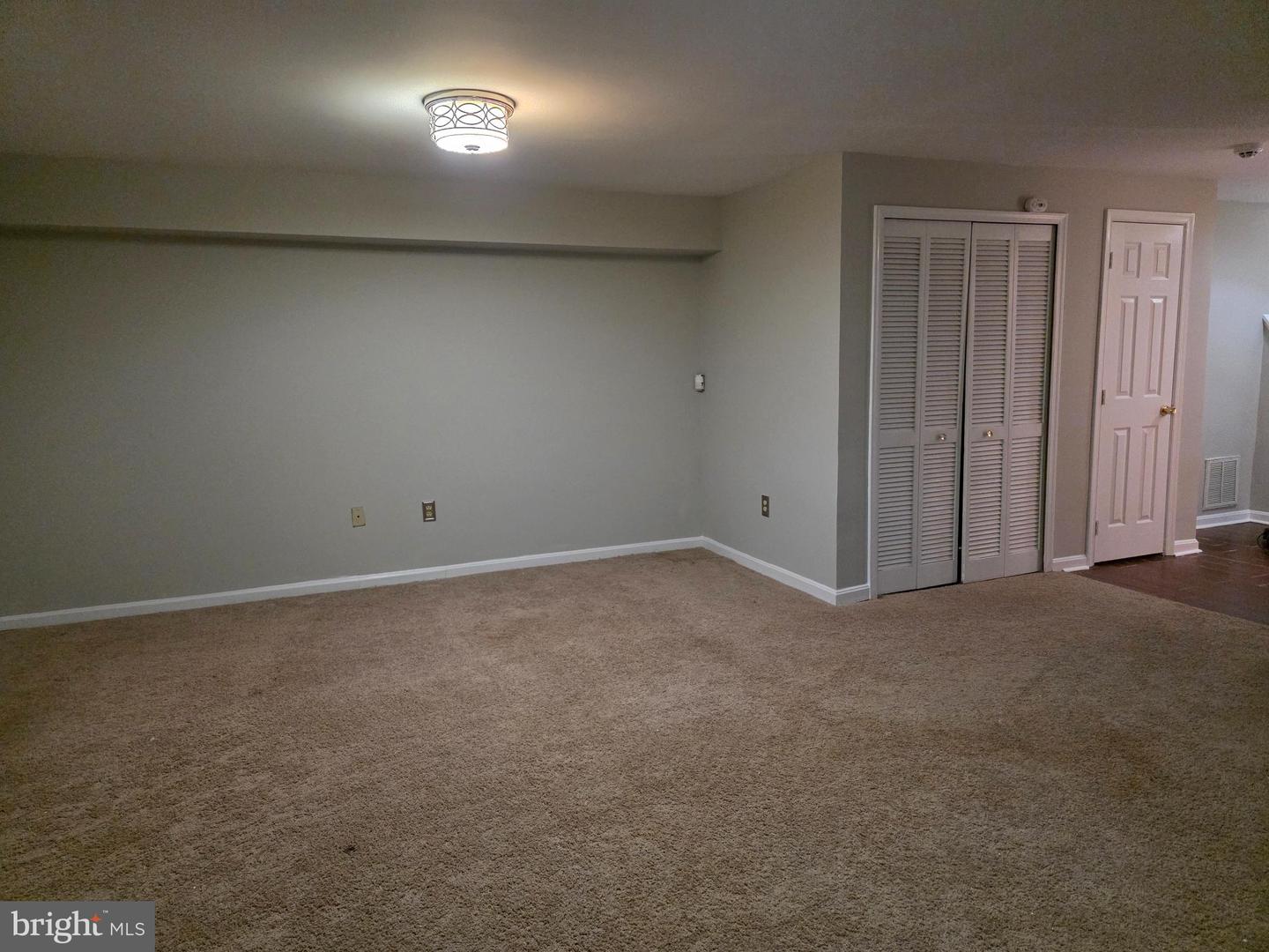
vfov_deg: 58.9
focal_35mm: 23
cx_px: 634
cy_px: 476
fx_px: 843
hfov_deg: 73.9
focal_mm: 6.3
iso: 2500
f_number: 1.7
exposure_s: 1/120
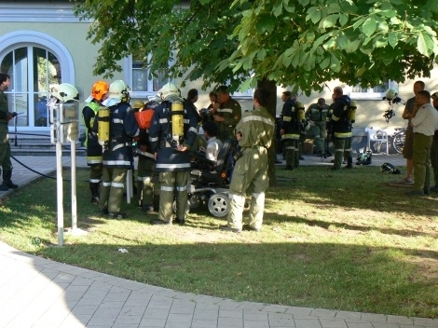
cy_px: 164
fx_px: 734
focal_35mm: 58
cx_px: 219
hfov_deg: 33.2
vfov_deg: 25.2
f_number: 4
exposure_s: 1/100
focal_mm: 9.6
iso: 80
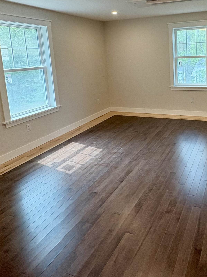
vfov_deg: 63.0
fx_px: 215
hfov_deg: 48.4
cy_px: 84
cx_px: 166
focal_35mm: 27
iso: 160
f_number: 2.2
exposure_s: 1/120
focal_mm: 2.22
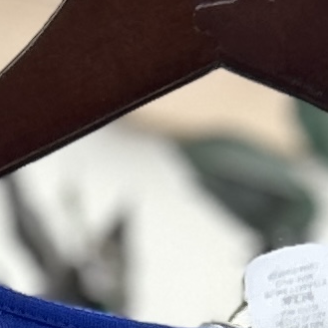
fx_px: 2594
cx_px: 241
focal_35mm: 242
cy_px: 1571
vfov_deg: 5.6
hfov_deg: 7.2
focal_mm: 5.7
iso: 80
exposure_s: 1/60
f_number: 1.5
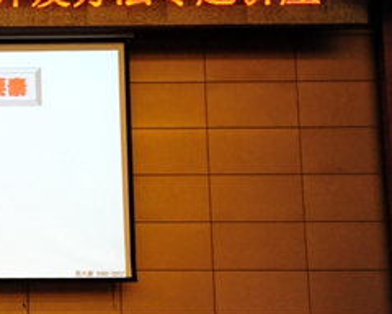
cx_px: -36
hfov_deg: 21.8
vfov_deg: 18.5
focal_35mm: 83
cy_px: 137
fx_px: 963
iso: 6400
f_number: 2.8
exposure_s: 1/640
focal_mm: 40
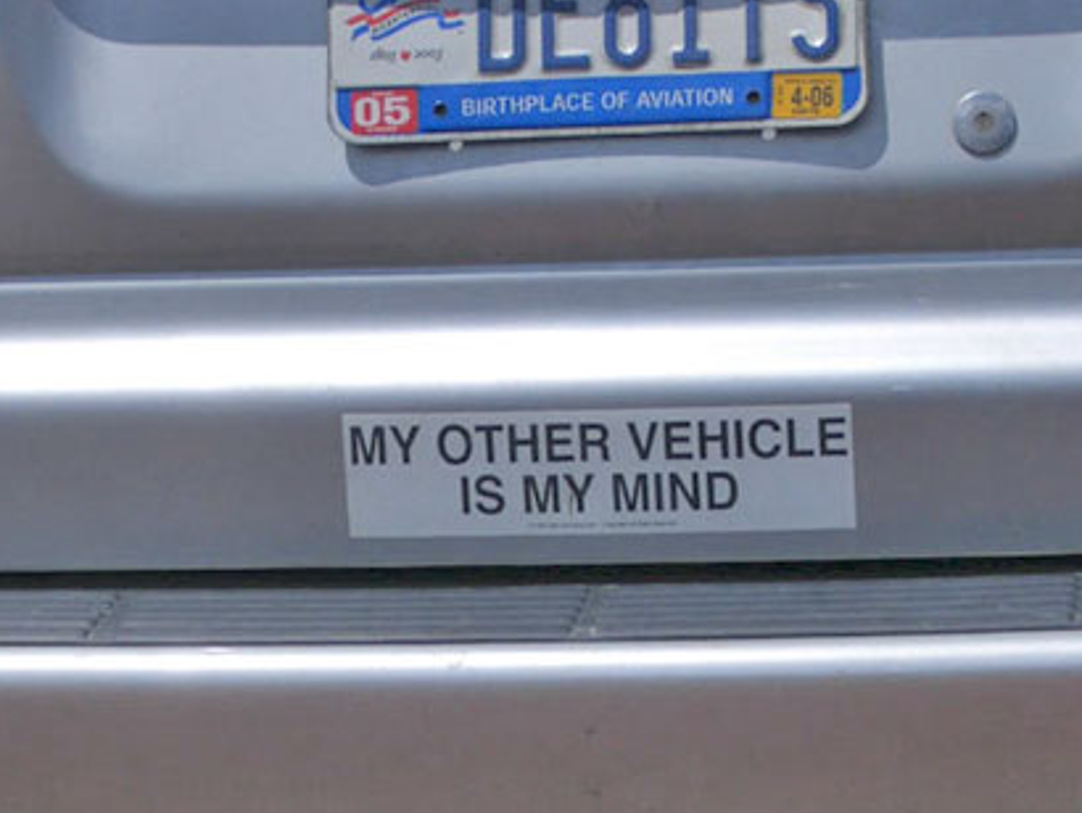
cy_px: 467
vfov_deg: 9.6
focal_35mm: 155
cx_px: 577
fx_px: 4848
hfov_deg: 12.7
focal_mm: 17.4
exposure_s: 1/500
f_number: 7.7
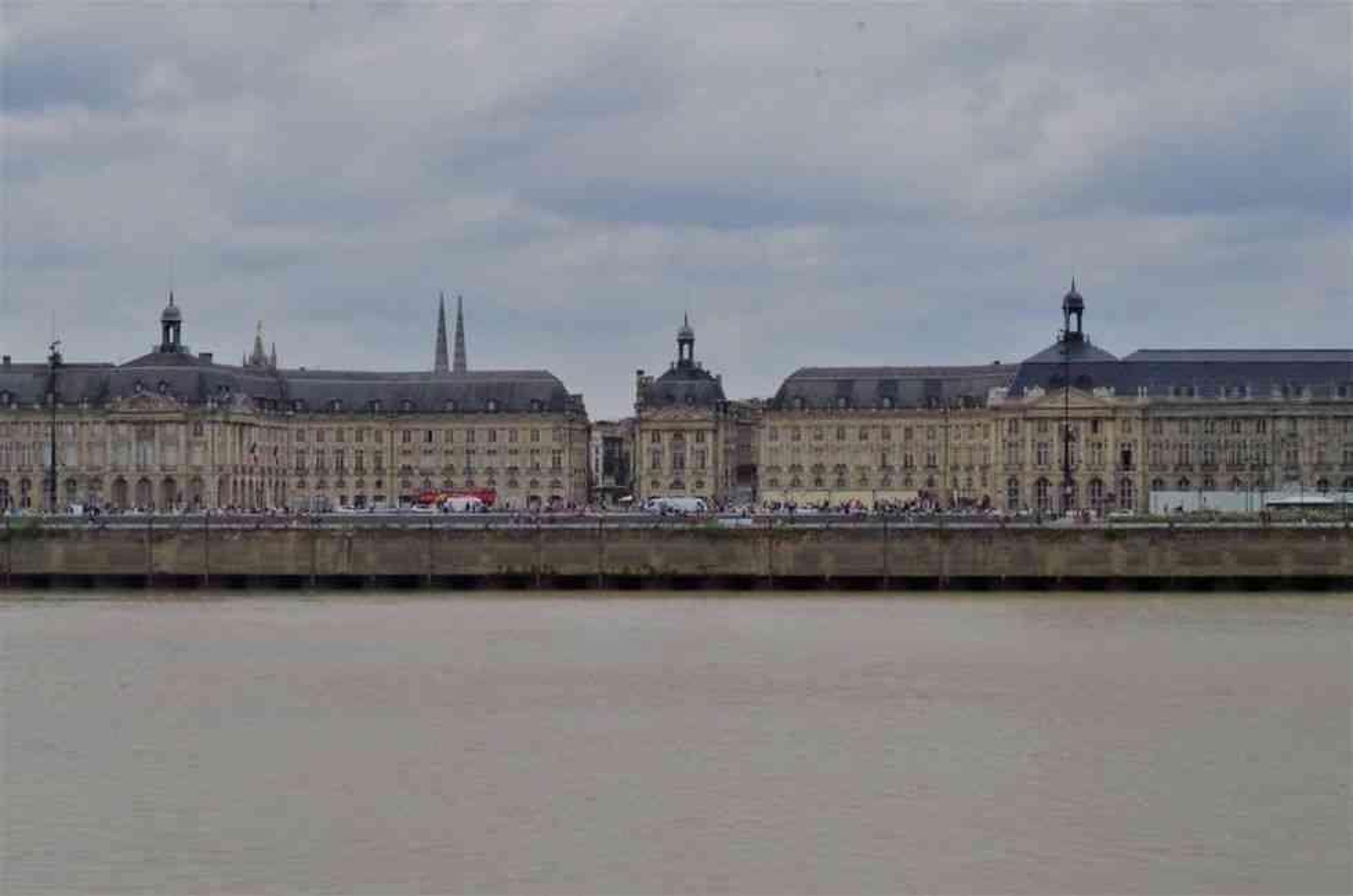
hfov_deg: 24.8
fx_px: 3075
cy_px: 448
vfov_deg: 16.6
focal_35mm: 82
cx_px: 676
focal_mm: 55
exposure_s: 1/2000
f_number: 20
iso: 3200
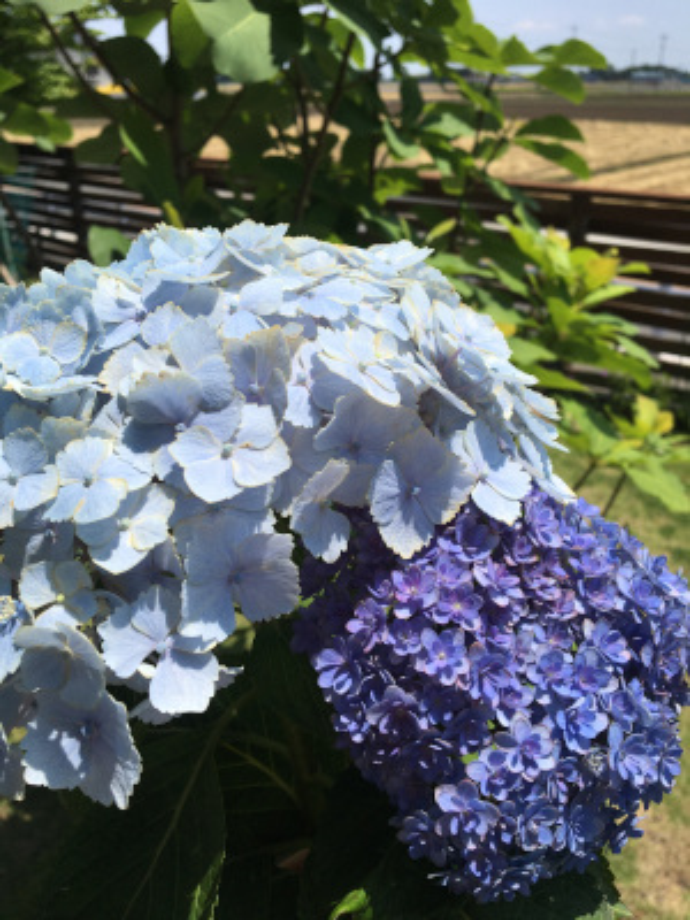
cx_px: 345
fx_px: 771
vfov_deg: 61.7
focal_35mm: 29
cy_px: 460
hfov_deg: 48.2
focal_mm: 4.15
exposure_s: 1/2653
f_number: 2.2
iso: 25
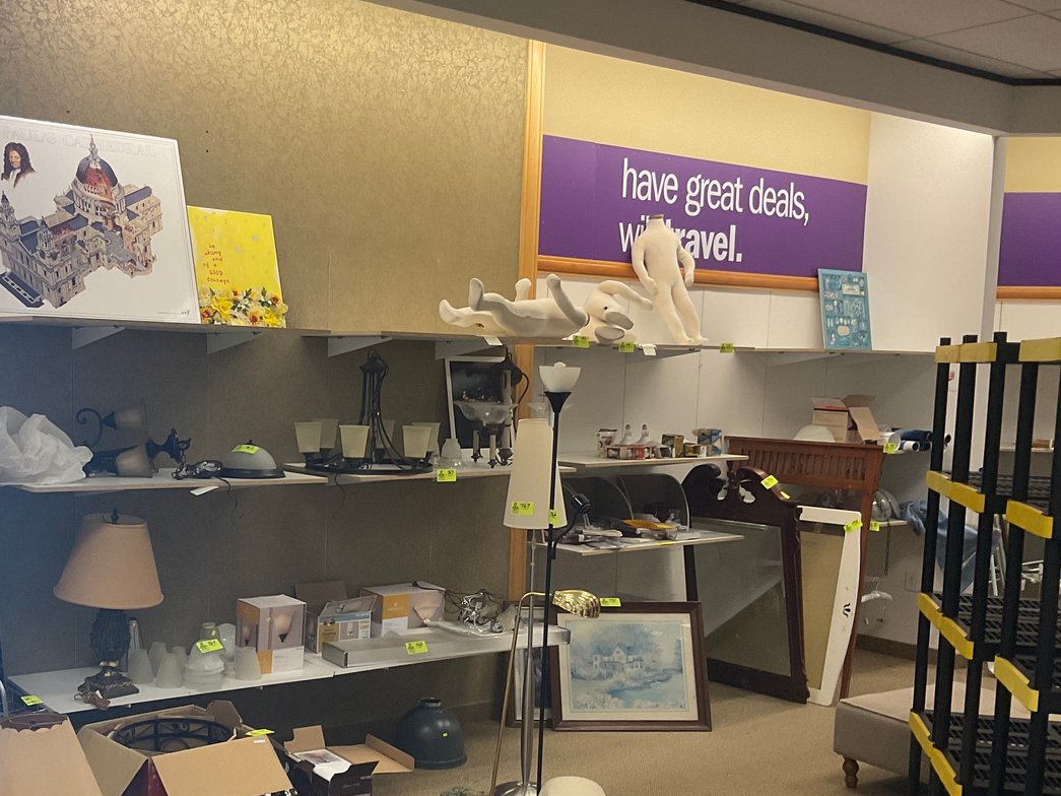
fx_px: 1287
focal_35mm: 42
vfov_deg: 34.1
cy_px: 510
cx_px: 347
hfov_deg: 44.1
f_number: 1.8
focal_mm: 3
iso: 64
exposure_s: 1/120
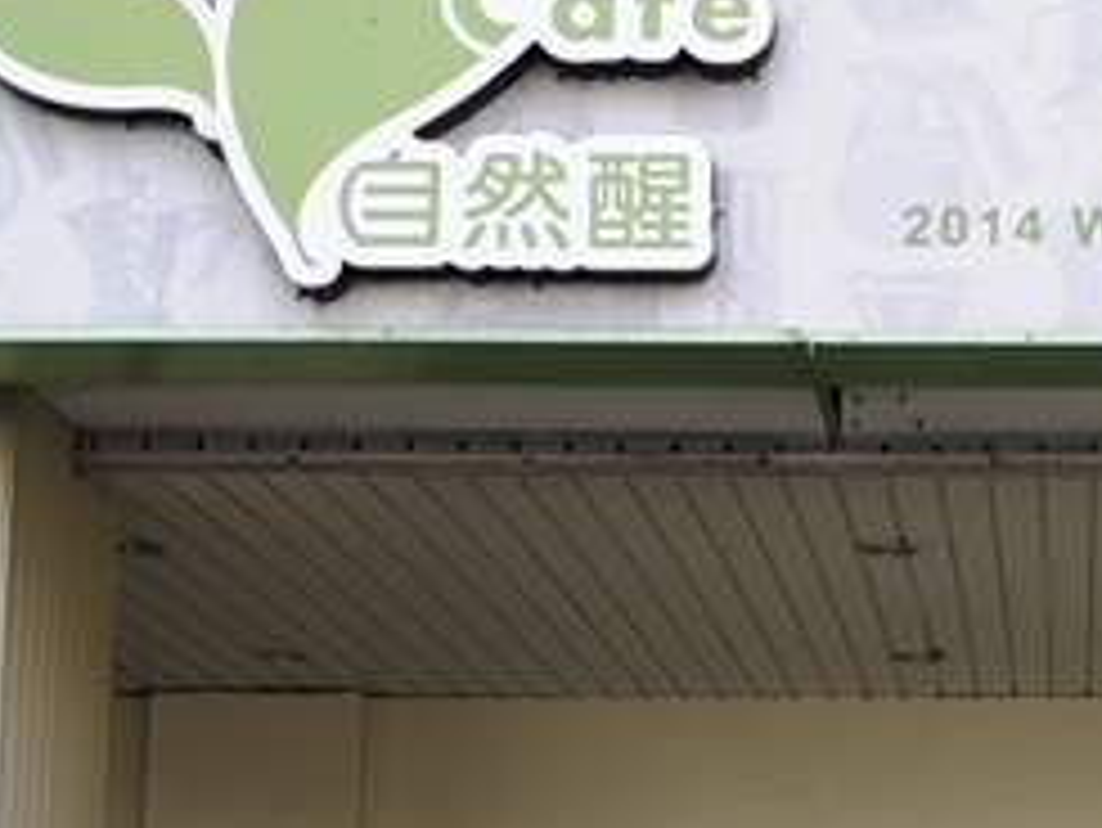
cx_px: 1098
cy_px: 792
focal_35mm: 88
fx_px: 2803
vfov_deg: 16.5
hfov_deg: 21.5
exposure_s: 1/523
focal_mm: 3.95
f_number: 1.8
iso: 50
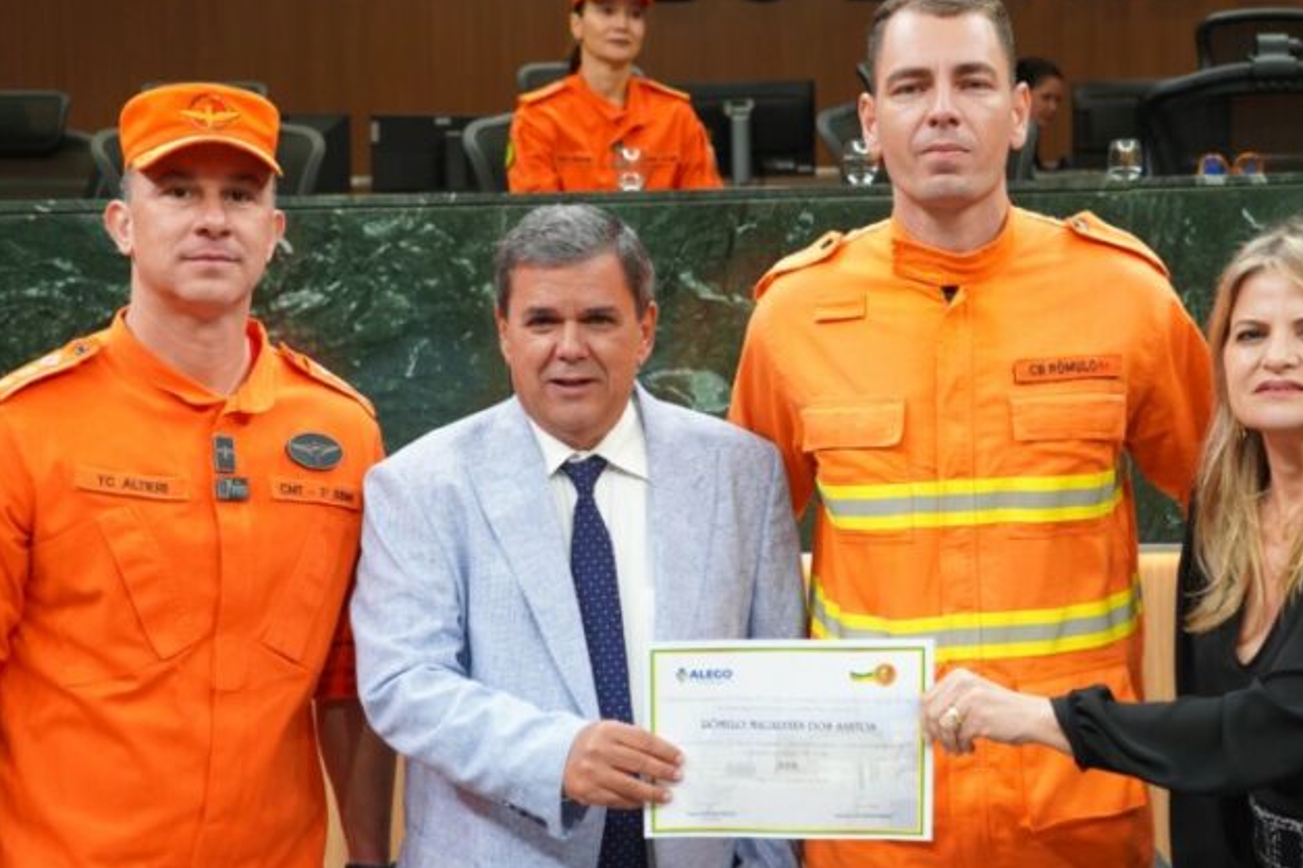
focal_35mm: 66
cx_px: 661
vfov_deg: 20.6
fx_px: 2389
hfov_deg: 30.5
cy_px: 532
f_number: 5
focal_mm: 46
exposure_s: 1/160
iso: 1000
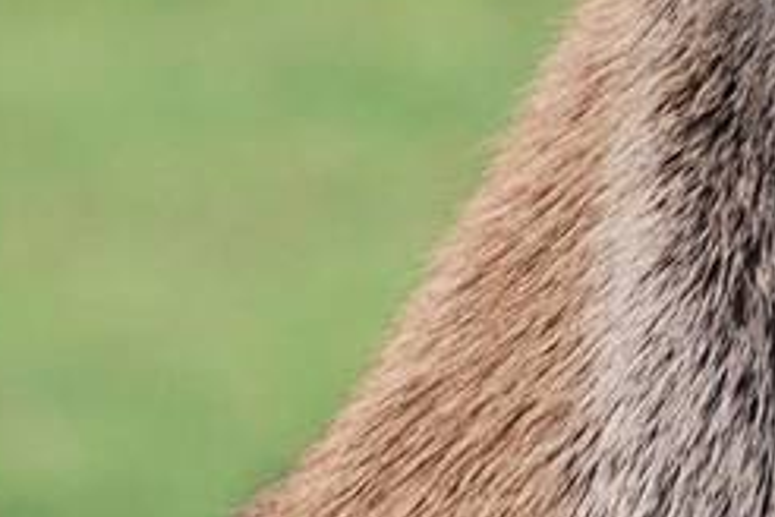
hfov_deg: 1.8
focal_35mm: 1173
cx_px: 759
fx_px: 25250
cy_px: -415
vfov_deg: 1.2
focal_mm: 120
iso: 200
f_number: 4.2
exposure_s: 1/320
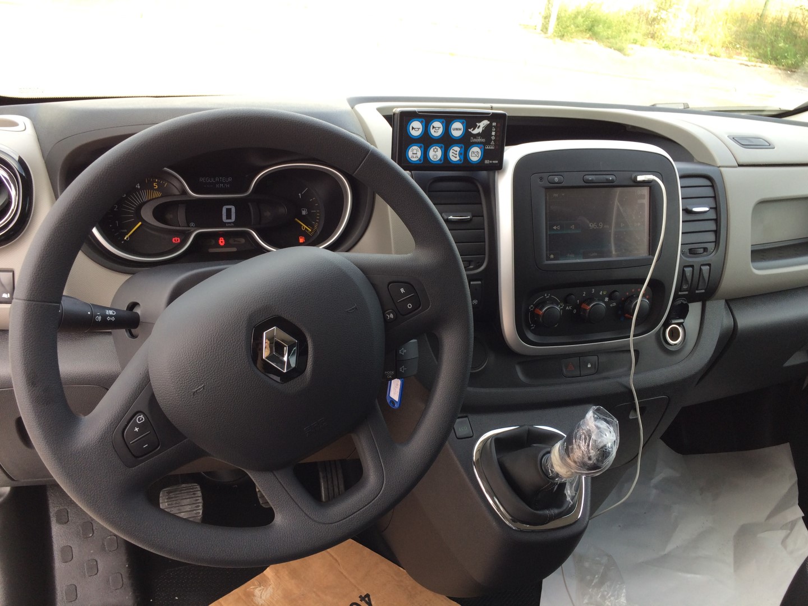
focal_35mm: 29
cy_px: 303
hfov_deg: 61.7
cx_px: 404
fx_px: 677
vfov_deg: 48.2
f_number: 2.2
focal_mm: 4.15
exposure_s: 1/145
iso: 32
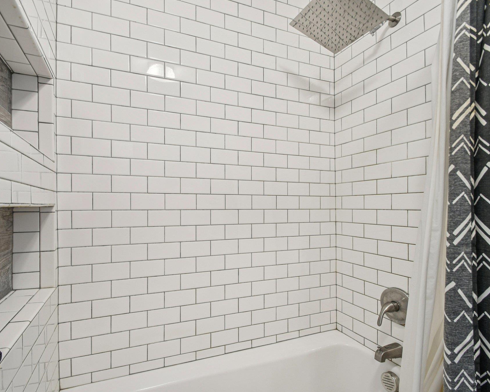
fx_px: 247
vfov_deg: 77.0
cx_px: 223
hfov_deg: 89.4
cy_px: 196
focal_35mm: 17
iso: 400
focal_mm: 10
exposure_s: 1/6
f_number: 8
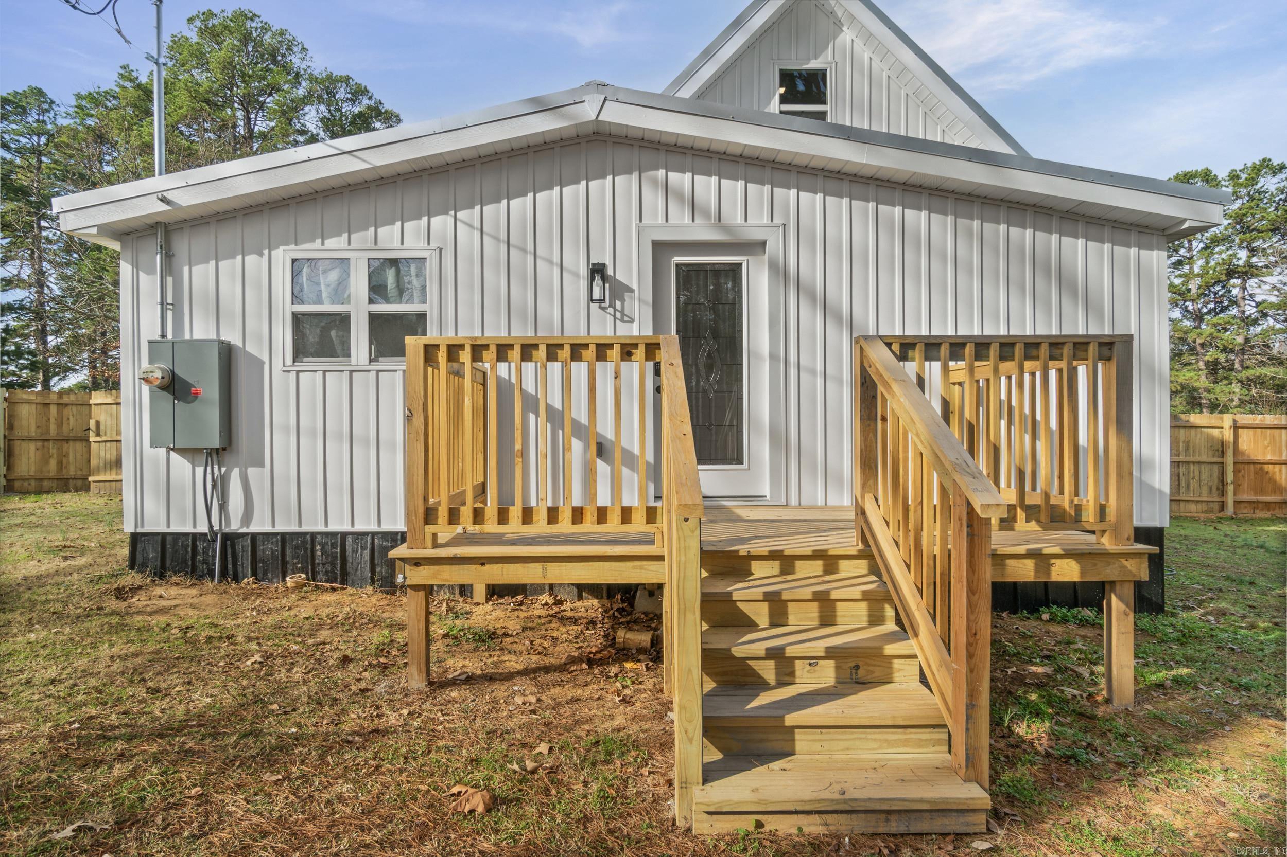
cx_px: 644
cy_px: 428
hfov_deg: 90.0
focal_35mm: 18
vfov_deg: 67.4
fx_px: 643
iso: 250
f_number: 9
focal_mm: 12
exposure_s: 1/80
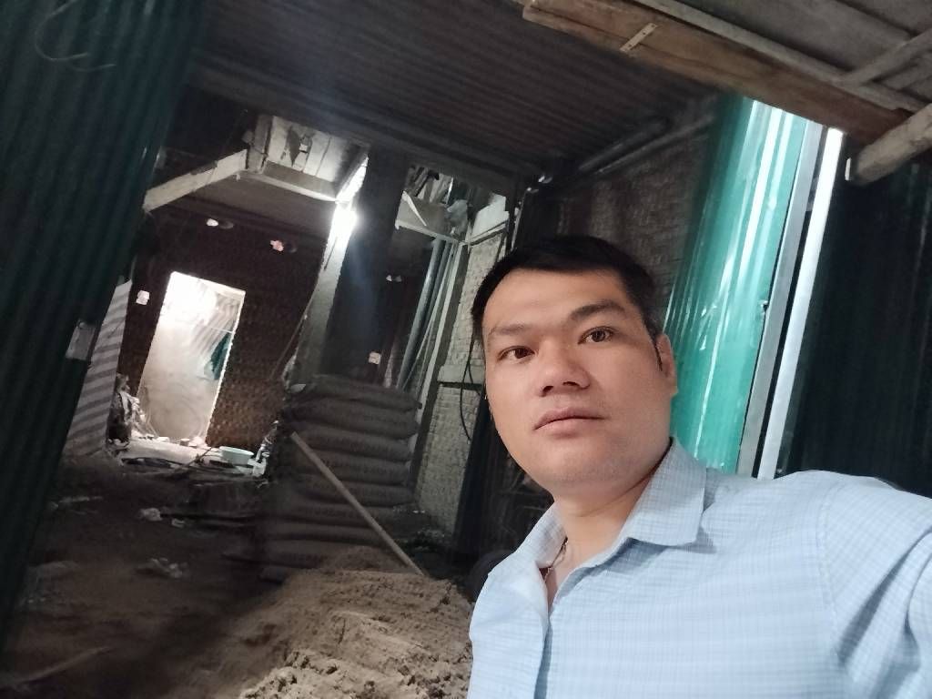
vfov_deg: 56.8
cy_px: 350
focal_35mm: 24
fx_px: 646
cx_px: 466
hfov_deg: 71.6
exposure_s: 1/33
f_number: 2.4
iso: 400
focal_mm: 3.26
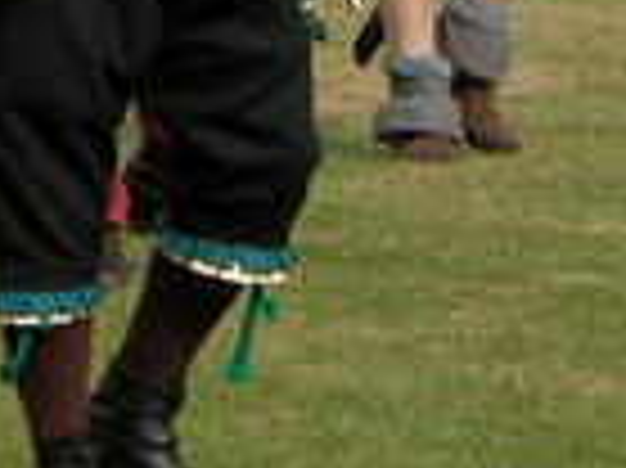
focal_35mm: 531
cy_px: -626
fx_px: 9594
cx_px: -594
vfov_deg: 2.8
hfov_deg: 3.7
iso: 100
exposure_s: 1/637
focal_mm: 23.7
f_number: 5
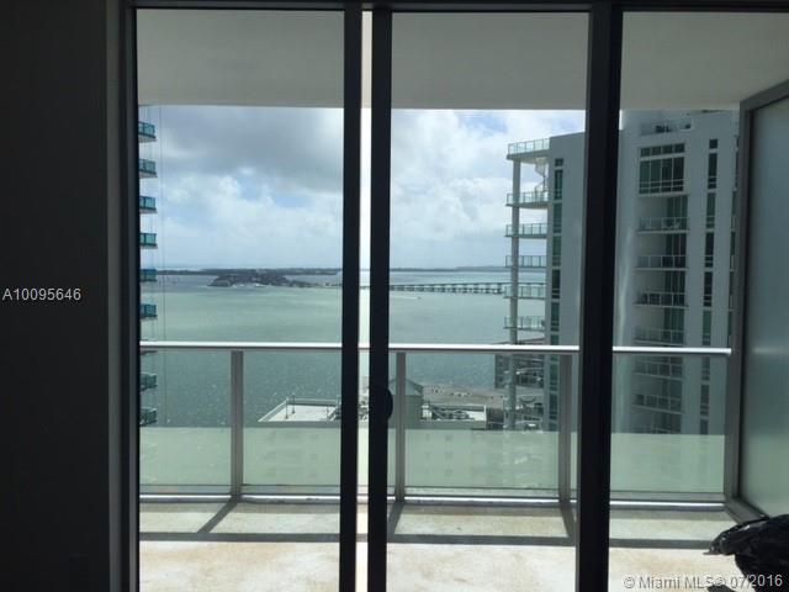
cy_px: 296
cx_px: 394
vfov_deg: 48.2
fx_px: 661
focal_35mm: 29
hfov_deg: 61.7
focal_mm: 4.15
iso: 32
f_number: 2.2
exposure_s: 1/1883
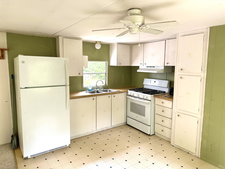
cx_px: 112
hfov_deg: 71.6
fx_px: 156
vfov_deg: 56.8
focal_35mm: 24
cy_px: 84
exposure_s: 1/121
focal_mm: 6.86
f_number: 1.78
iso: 125
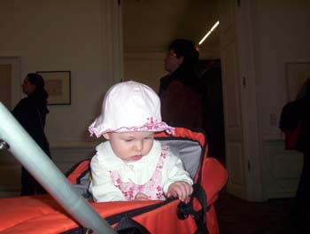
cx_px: 155
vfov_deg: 37.8
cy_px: 117
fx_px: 341
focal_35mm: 38
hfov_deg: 48.9
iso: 140
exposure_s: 1/60
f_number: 4.5
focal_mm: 4.99
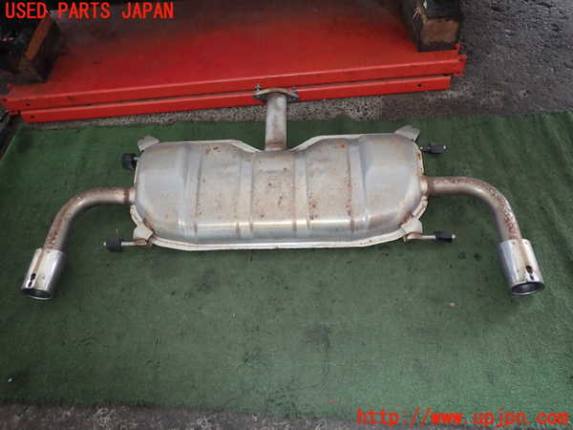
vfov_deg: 54.9
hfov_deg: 69.4
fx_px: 414
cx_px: 286
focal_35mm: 25
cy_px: 215
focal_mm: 4.5
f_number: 2
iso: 200
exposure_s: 1/50
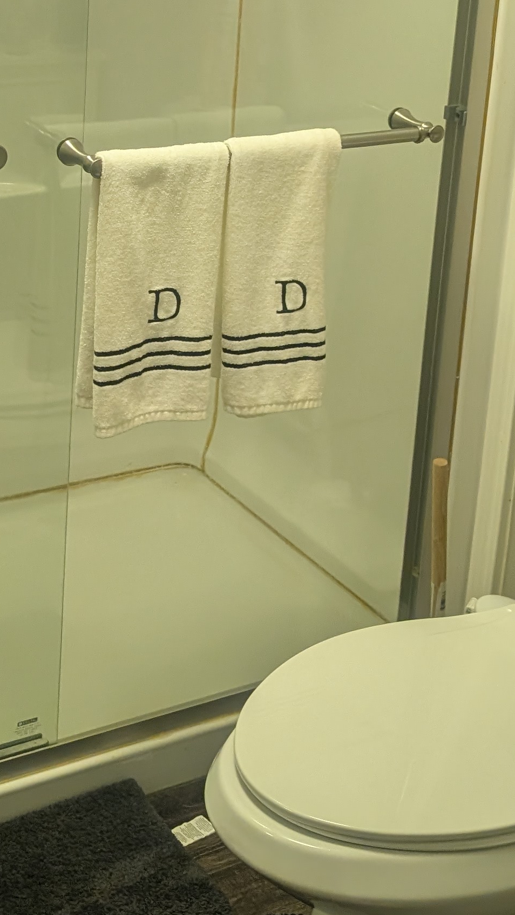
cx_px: 179
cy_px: 186
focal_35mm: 63
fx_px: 1529
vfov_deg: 32.4
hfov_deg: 19.1
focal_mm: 6.9
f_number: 1.68
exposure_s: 1/120
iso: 1355
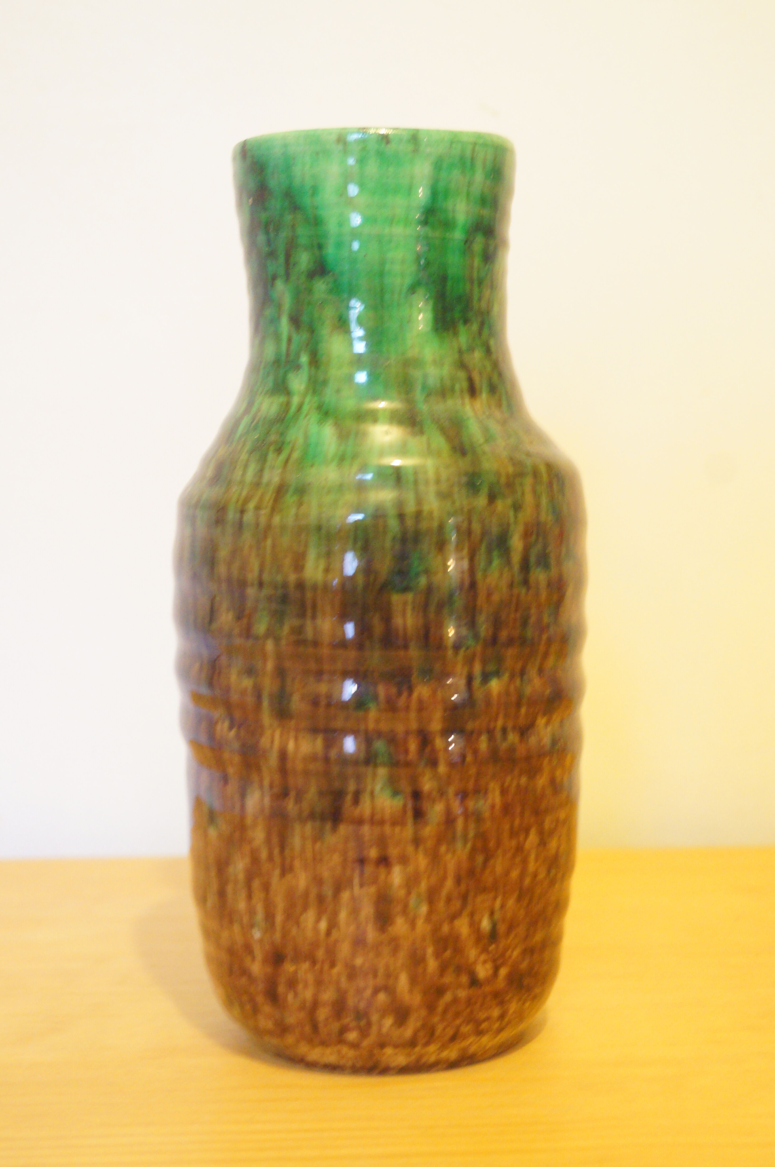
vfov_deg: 38.2
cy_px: 584
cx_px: 388
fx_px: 1683
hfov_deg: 25.9
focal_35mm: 52
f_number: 5
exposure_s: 1/8
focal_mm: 35
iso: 3200
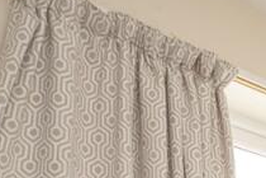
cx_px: 533
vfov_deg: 14.5
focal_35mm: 78
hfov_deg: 17.9
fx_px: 576
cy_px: 359
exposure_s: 1/25
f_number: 8
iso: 640
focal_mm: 16
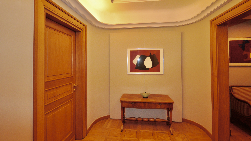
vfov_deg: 66.6
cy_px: 58
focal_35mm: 16
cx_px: 127
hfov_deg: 99.4
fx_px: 106
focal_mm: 10
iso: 640
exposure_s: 1/60
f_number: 4
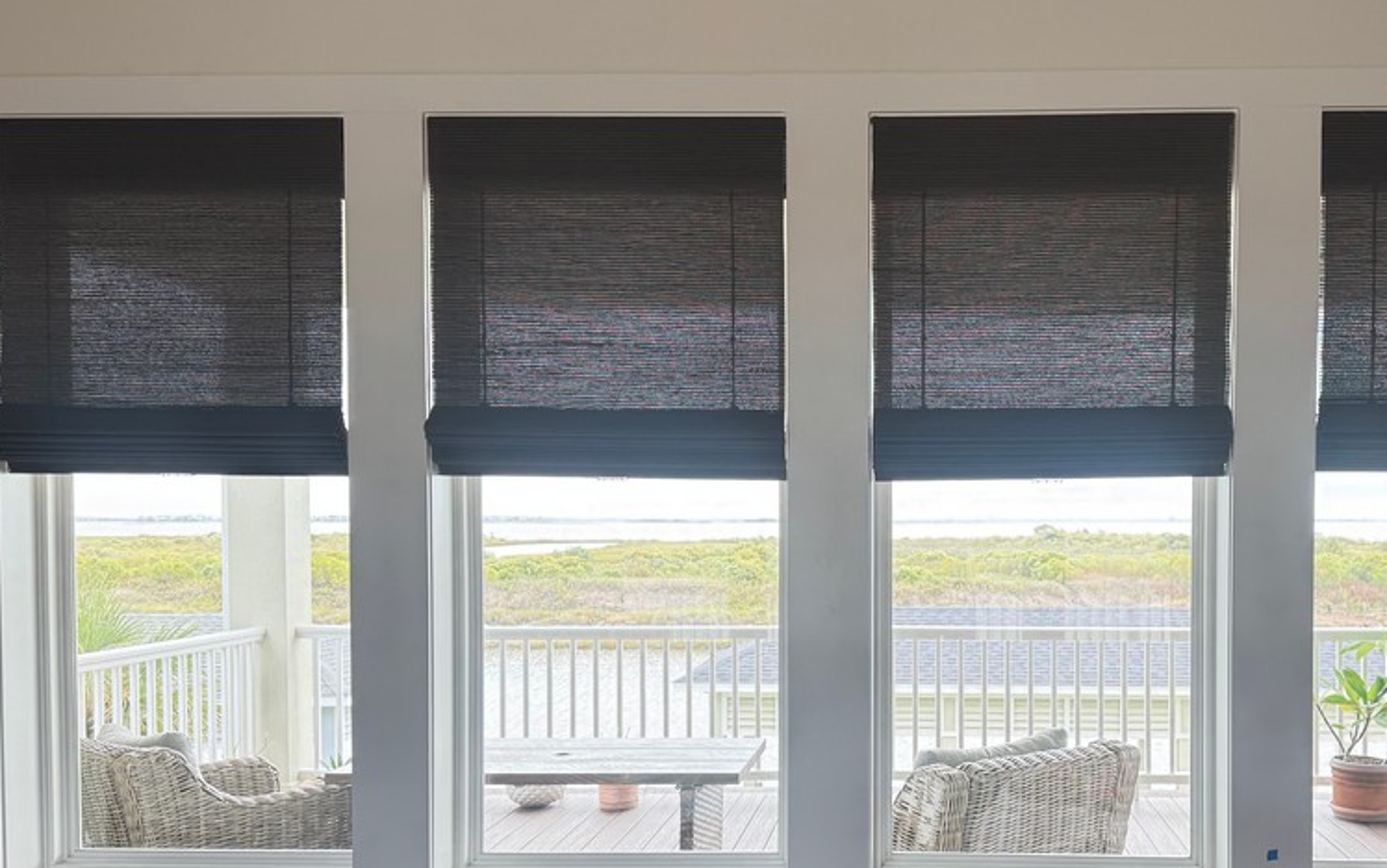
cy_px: 573
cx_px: 890
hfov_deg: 55.8
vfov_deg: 36.9
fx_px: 1286
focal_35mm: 34
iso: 125
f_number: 1.78
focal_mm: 6.76
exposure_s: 1/121
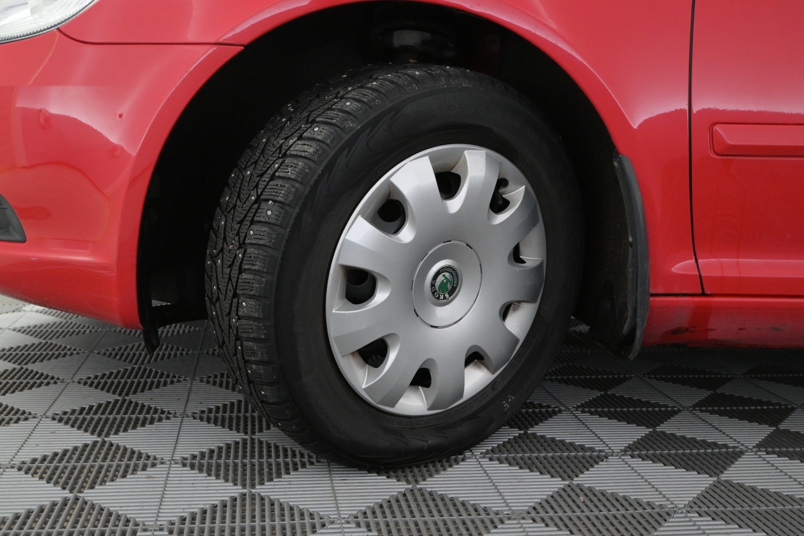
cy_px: 268
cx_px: 402
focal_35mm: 40
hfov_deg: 48.7
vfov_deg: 33.6
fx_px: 888
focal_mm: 26.5
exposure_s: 1/100
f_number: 5
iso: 2500
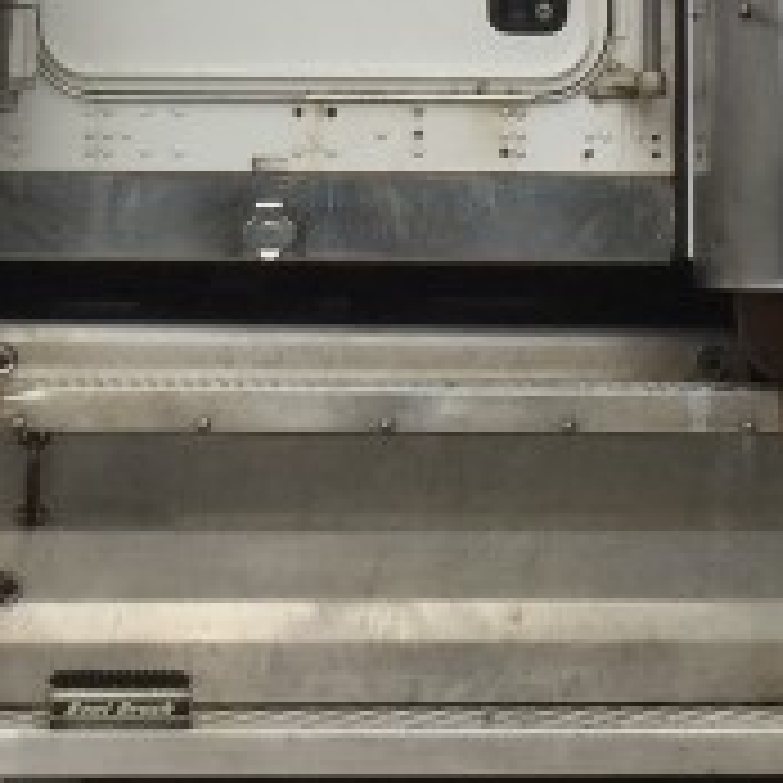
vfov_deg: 11.3
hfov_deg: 11.6
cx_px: 248
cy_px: -194
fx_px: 3864
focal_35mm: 151
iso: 32
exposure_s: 1/434
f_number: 2.2
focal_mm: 4.15
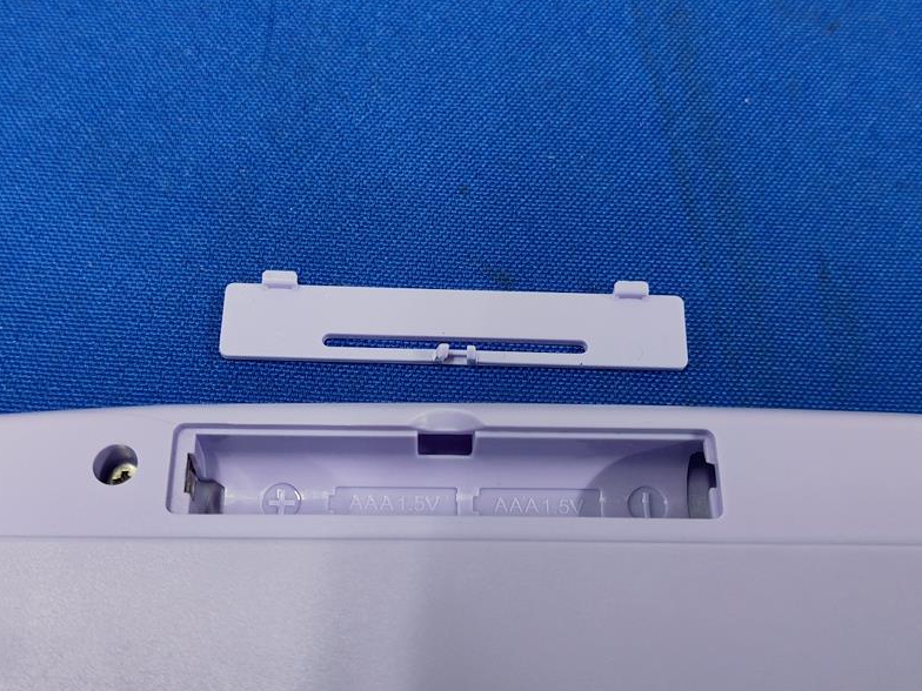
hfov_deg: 38.2
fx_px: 1332
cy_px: 350
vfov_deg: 29.1
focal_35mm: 50
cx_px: 463
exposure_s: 1/50
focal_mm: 5.52
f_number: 1.9
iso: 927
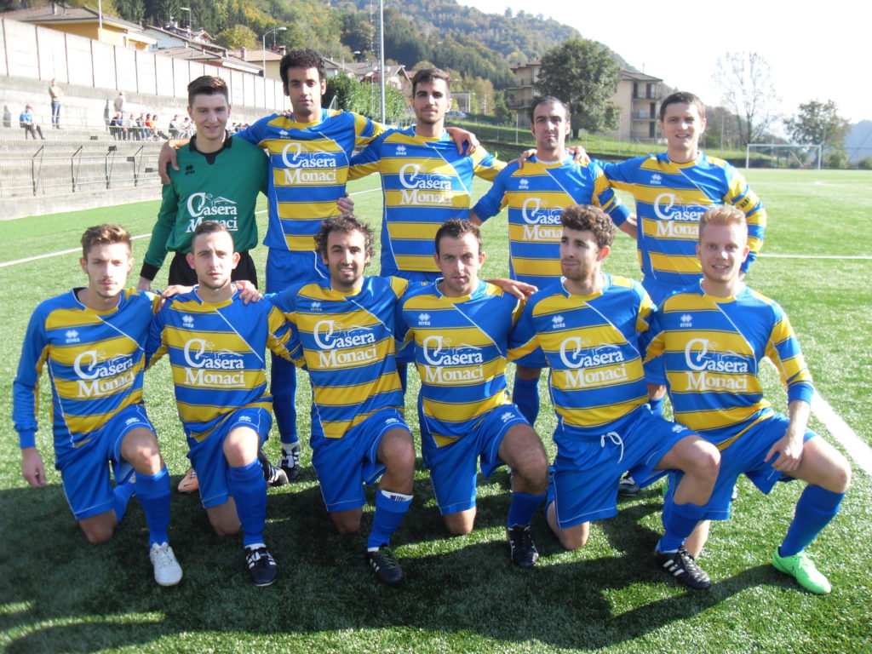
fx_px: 856
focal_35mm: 34
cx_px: 436
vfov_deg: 41.8
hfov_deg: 54.0
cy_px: 327
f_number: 7
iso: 80
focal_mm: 6.3
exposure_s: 1/60
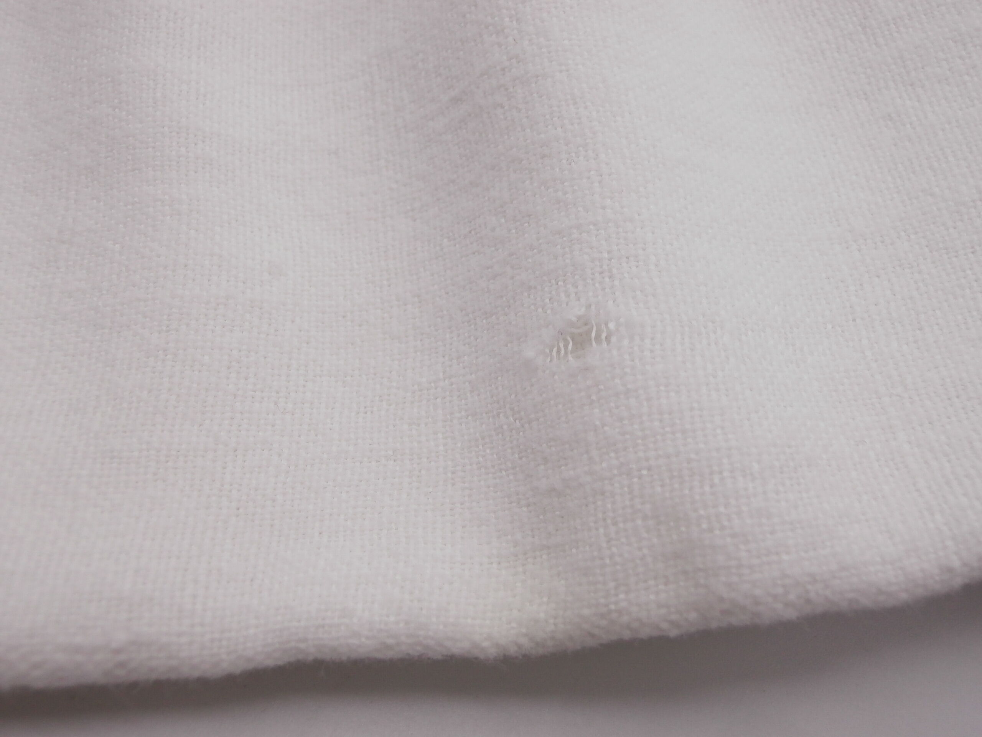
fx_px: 1078
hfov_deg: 49.0
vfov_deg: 37.7
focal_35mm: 38
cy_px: 368
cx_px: 491
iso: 200
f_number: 3.9
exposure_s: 1/640
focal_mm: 6.67
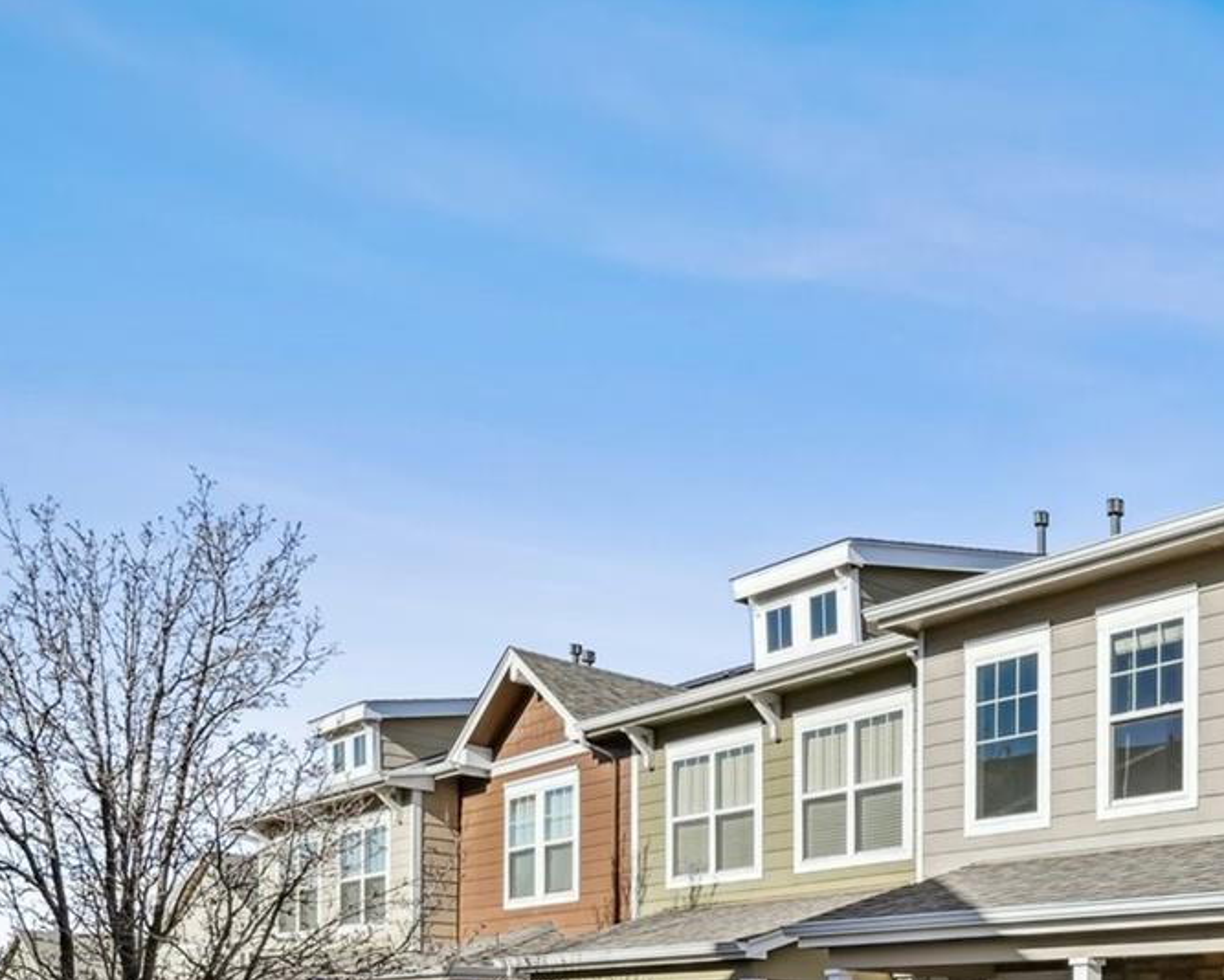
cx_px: 1242
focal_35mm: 36
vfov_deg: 37.5
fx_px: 1305
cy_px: 941
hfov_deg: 42.8
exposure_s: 1/800
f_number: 10
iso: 400
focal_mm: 16
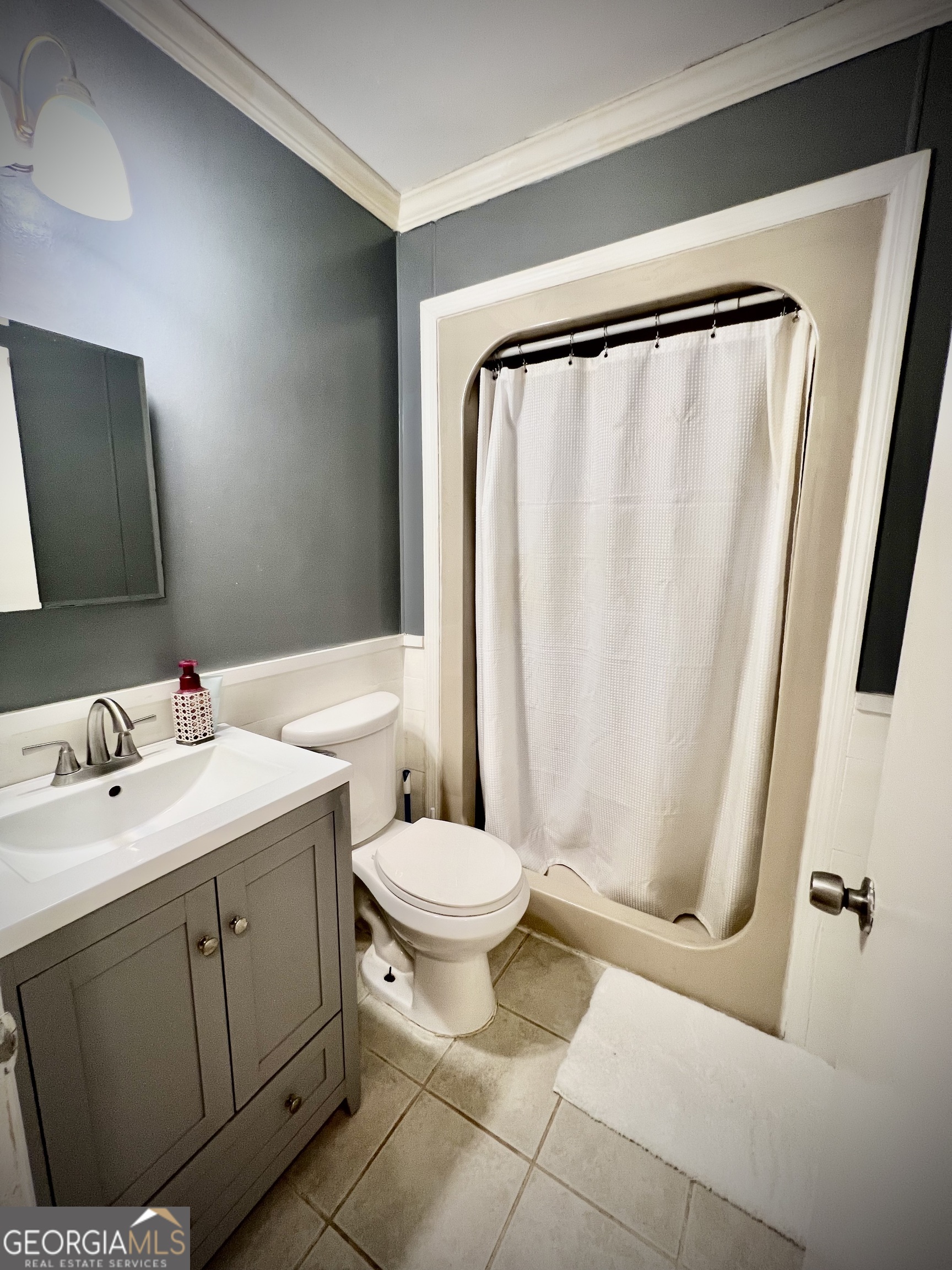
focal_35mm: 13
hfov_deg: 89.9
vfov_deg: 106.2
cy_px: 635
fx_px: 477
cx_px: 476
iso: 160
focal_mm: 1.57
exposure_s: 1/60
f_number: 1.8
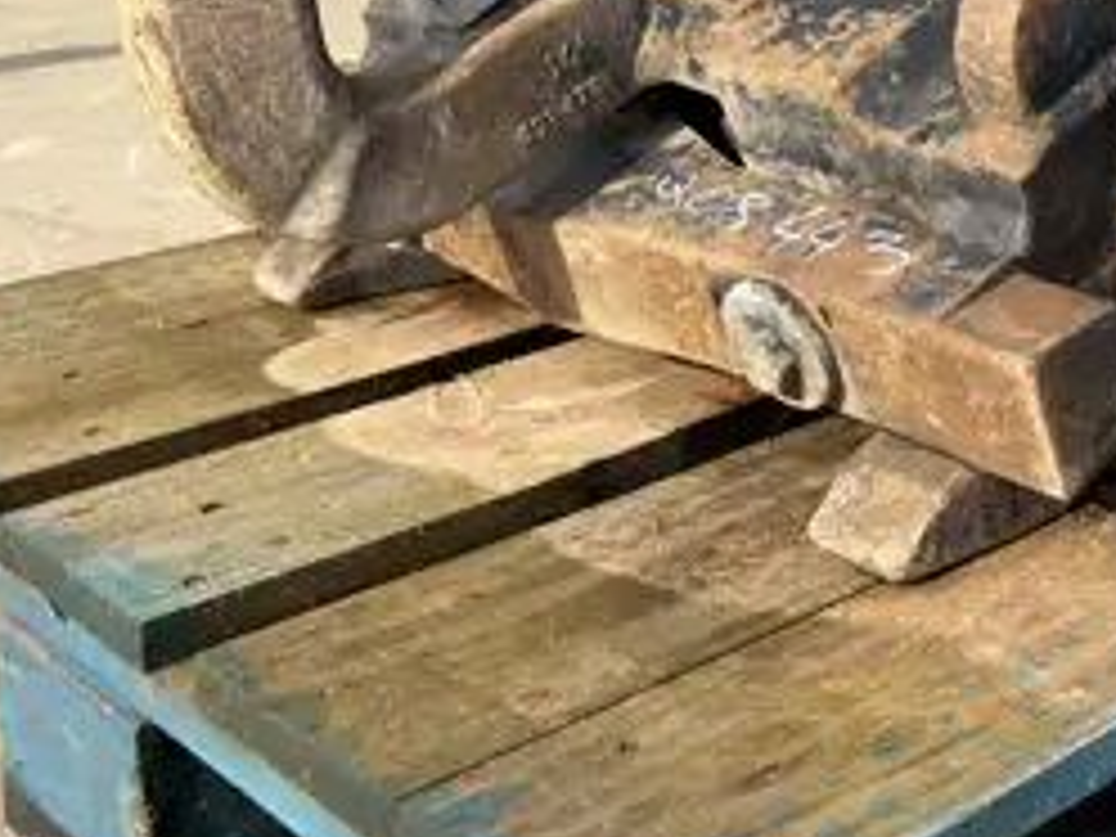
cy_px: -104
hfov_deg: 30.1
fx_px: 1999
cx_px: 963
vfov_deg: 22.2
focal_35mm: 62
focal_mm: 6.76
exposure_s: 1/1669
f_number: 1.78
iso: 64
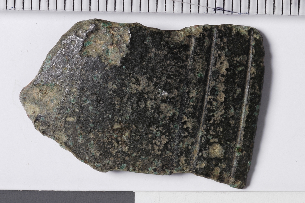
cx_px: 152
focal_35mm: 82
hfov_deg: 24.6
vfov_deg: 16.5
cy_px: 102
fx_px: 698
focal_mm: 55
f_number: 32
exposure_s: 1/100
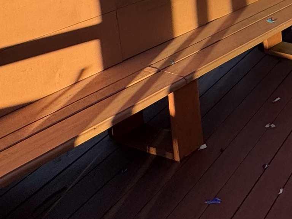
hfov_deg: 24.3
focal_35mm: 56
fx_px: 472
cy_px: -116
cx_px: 468
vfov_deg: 21.5
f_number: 2.2
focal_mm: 2.22
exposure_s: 1/467
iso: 40
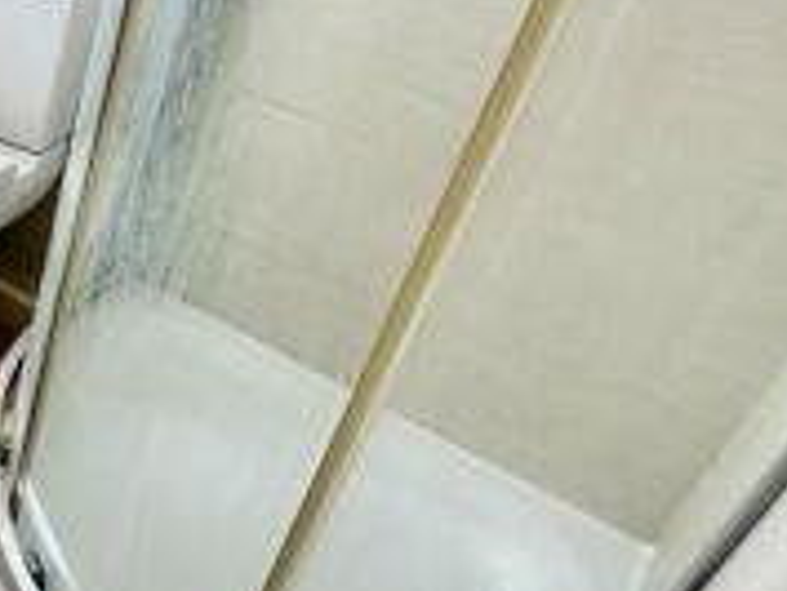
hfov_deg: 30.3
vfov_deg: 30.9
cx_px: -291
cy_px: 136
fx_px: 1047
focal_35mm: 46
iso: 250
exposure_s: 1/100
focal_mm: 2.22
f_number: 2.2
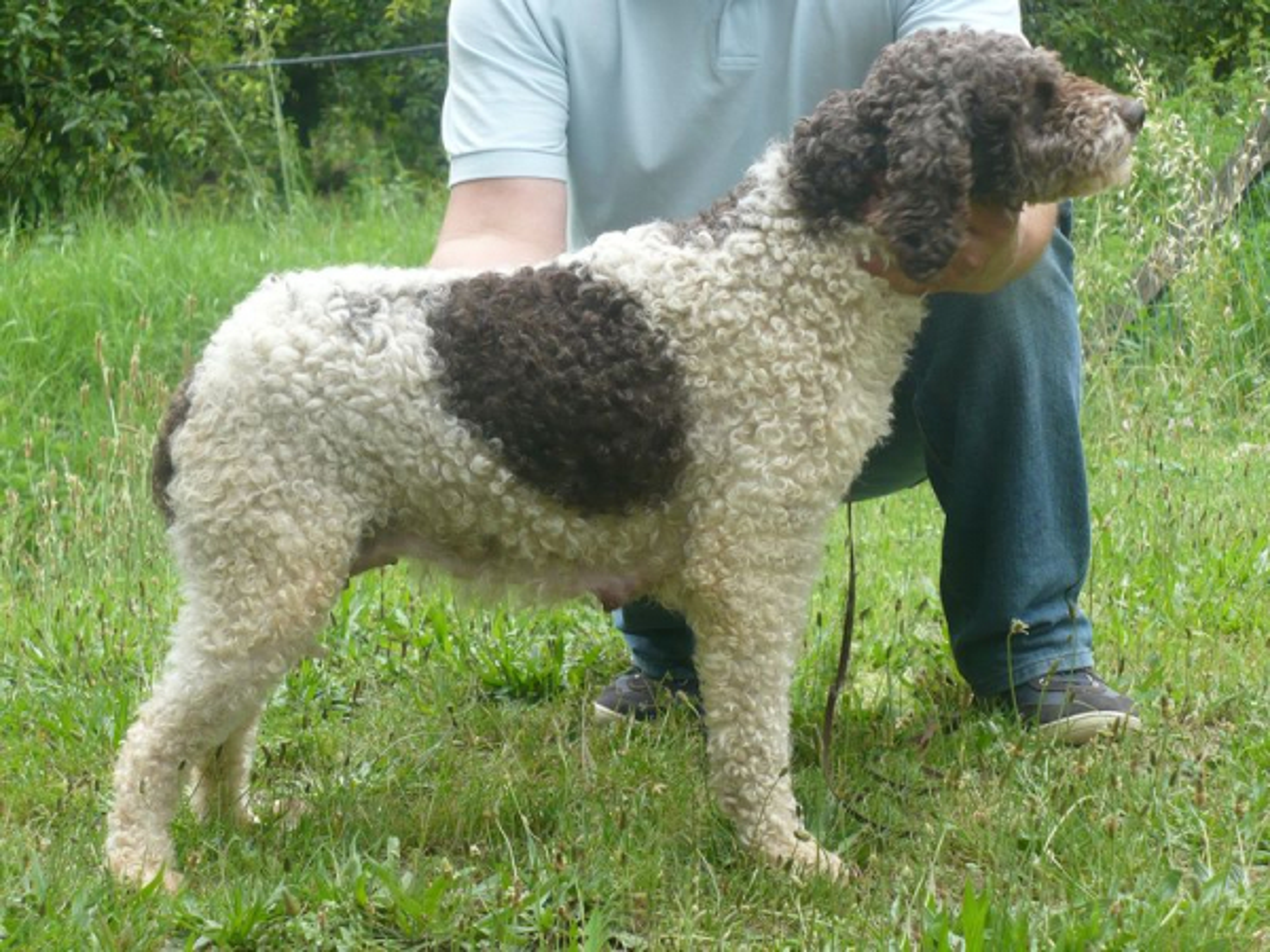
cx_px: 635
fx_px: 4329
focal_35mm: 118
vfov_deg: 12.6
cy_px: 476
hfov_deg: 16.7
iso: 100
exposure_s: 1/60
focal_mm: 19.4
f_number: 3.7
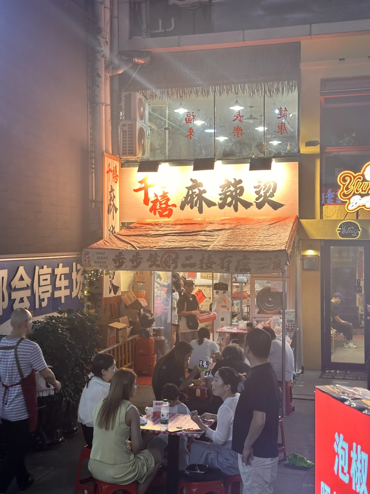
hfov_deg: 30.3
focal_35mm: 48
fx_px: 684
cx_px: 185
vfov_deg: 39.7
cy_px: 247
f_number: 1.78
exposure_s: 1/50
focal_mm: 6.86
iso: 64
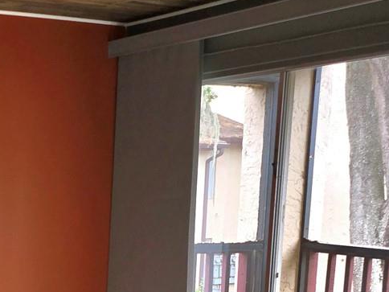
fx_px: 854
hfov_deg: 24.1
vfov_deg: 18.5
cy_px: 335
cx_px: -33
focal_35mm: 76
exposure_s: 1/60.2
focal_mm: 6.3
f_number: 1.7
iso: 125
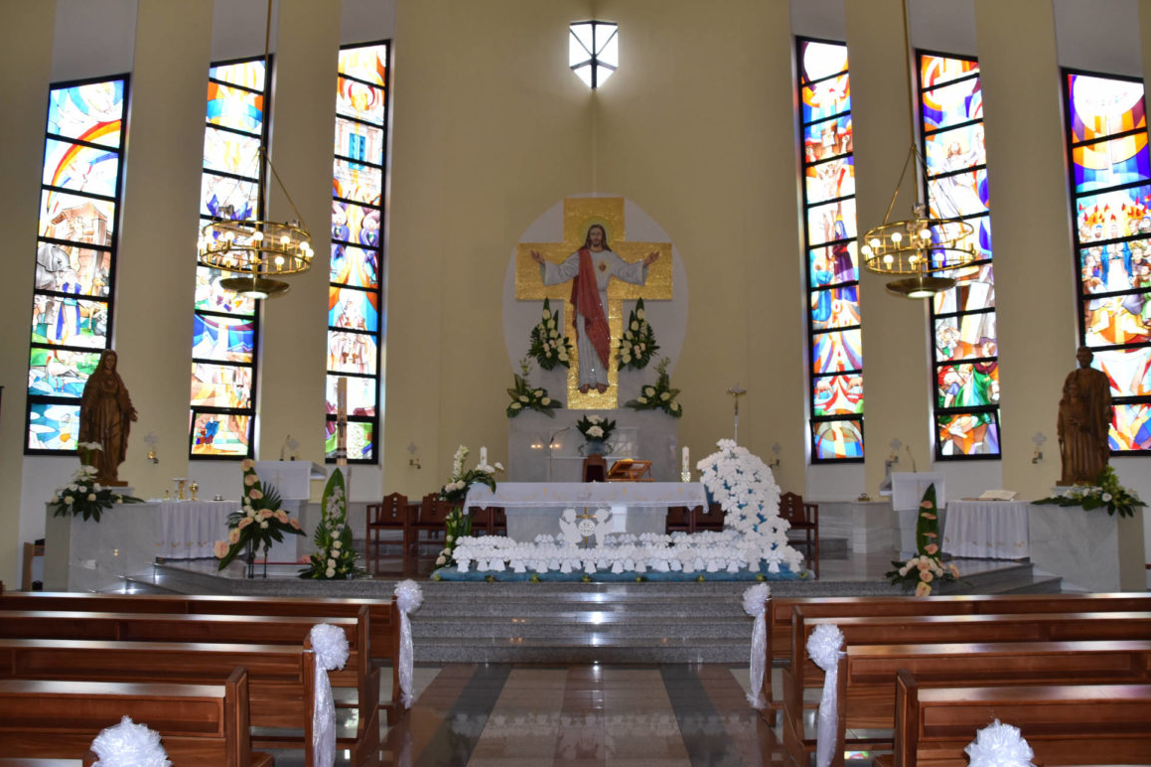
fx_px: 943
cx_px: 589
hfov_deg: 62.8
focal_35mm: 30
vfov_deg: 44.2
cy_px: 373
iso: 720
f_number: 5
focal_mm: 19
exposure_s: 1/200
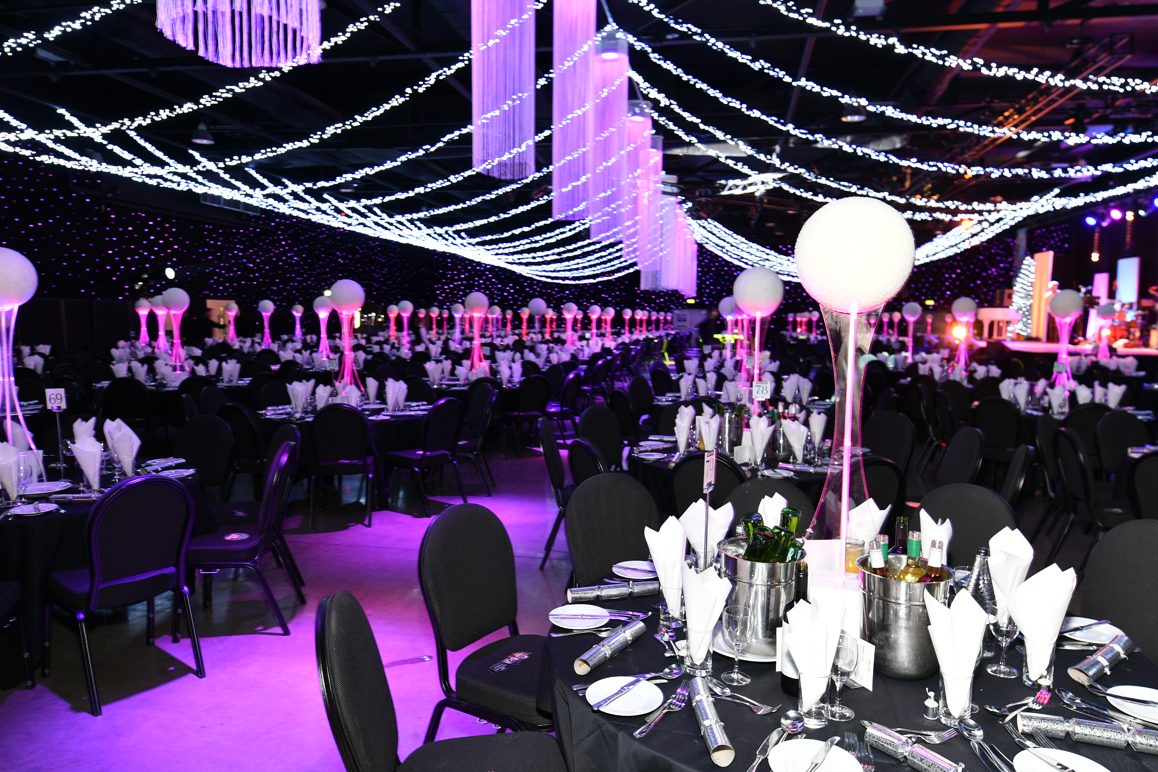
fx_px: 724
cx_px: 579
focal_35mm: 22
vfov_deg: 56.1
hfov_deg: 77.3
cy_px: 386
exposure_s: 1/15
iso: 800
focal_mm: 15
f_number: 3.5
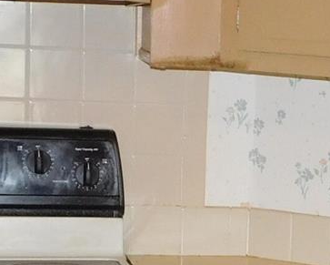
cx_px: 435
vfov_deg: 9.2
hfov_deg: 11.4
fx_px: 1613
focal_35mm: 165
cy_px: 339
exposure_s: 1/30
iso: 200
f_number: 3.2
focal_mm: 5.3
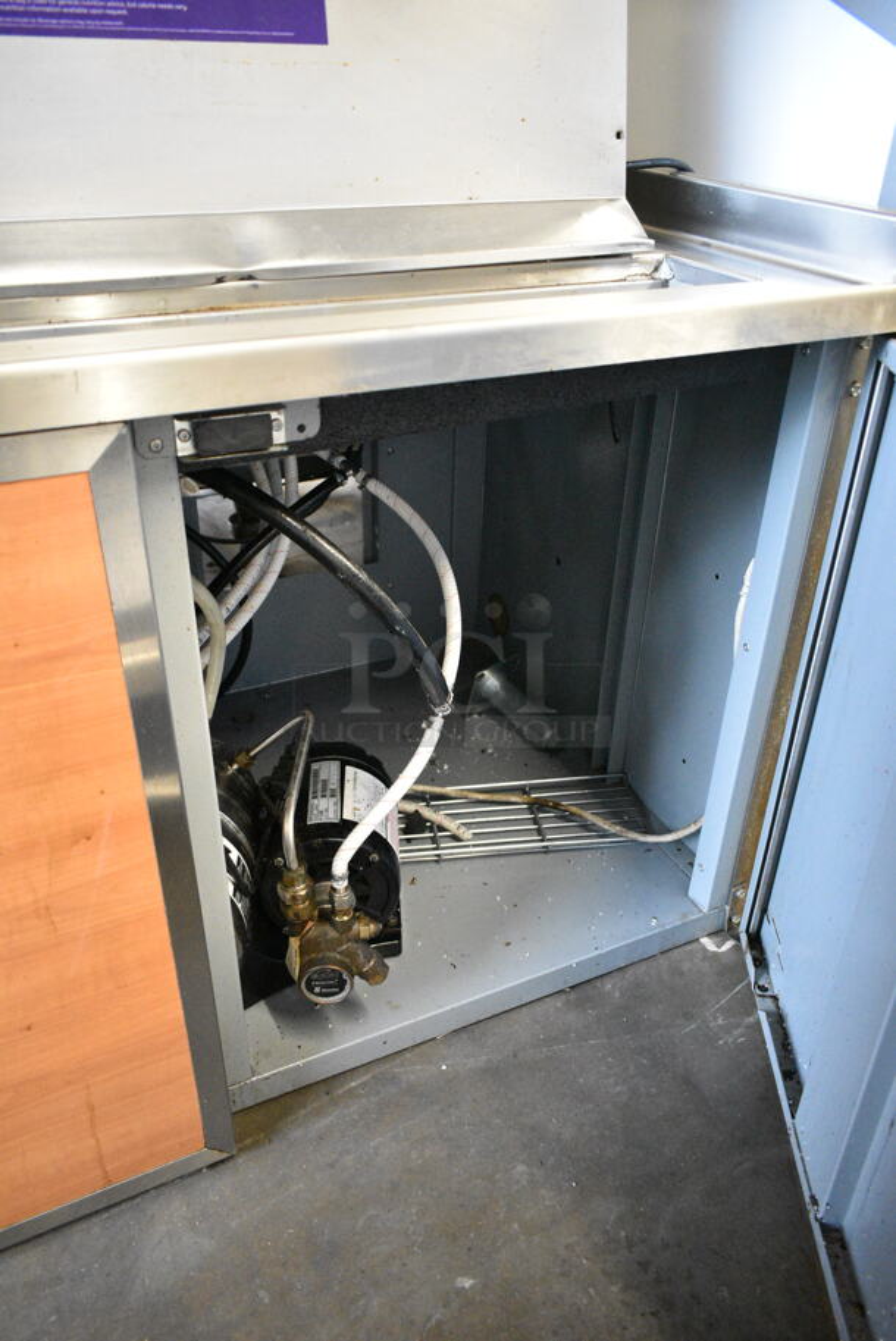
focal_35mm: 27
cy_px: 670
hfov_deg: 48.0
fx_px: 1006
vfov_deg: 67.3
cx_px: 448
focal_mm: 18
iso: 6400
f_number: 3.5
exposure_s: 1/80
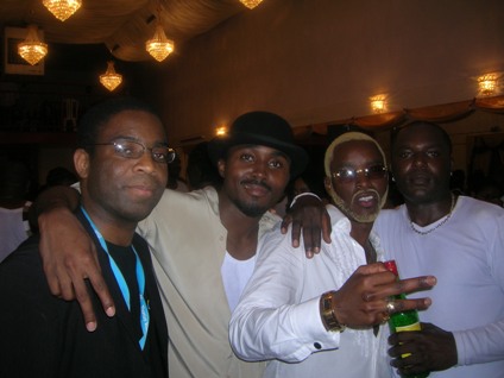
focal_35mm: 34
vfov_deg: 41.8
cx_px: 252
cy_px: 189
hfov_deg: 54.0
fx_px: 495
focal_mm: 5.7
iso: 50
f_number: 2.9
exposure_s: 1/60.1
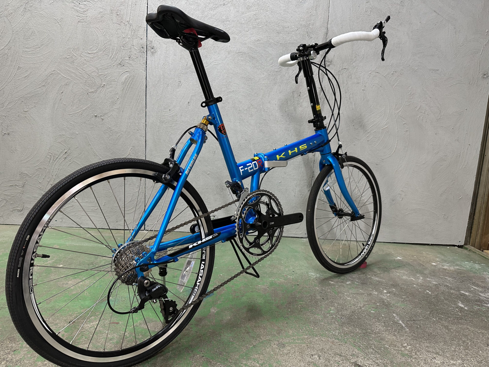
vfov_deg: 56.8
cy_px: 184
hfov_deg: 71.6
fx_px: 339
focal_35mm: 24
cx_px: 244
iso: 200
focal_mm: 6.86
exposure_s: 1/50
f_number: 1.78
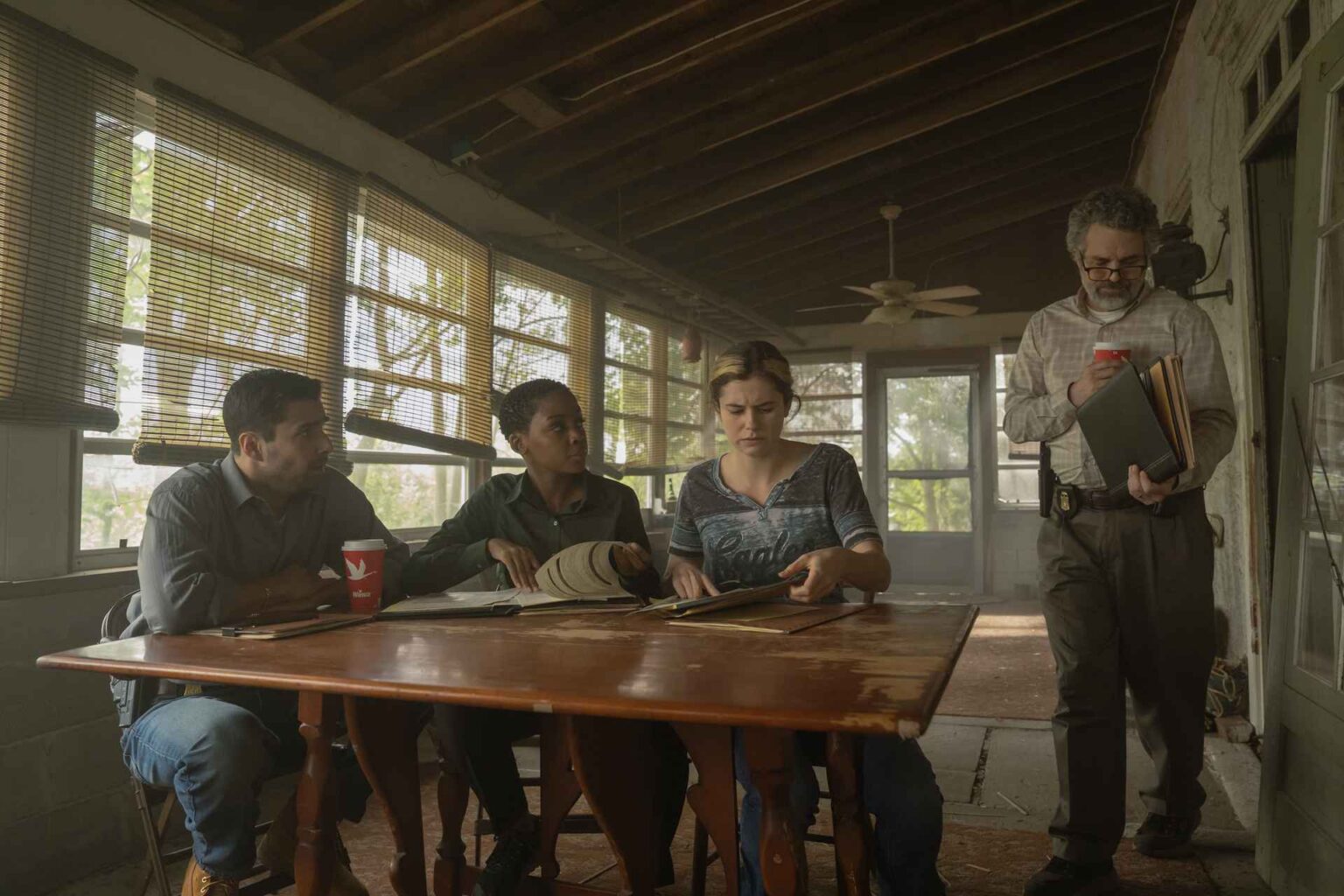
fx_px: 896
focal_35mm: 24
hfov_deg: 73.7
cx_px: 672
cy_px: 448
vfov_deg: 53.1
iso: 2500
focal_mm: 24
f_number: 4
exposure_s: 1/200
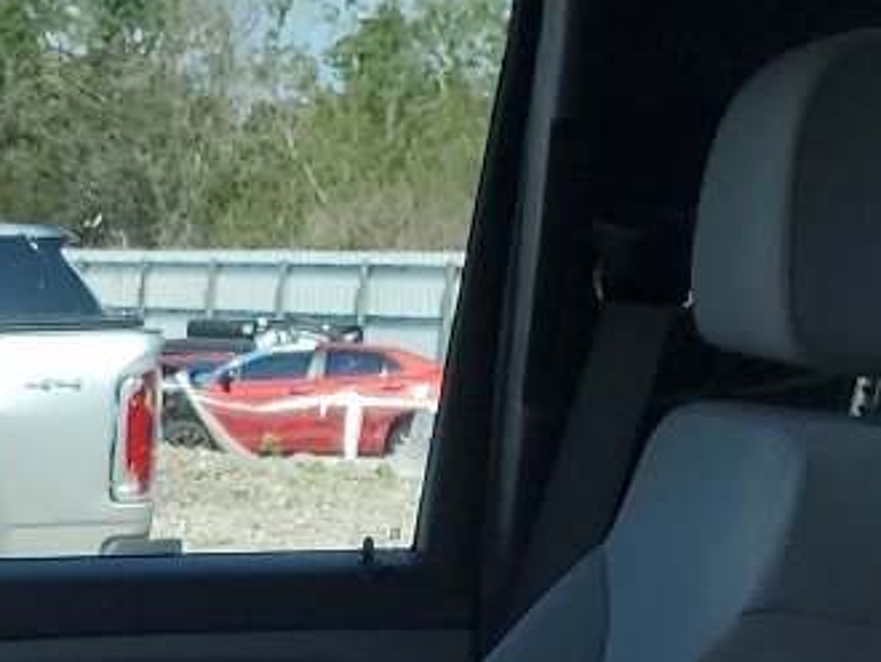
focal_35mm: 126
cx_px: -326
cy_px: 1356
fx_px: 3209
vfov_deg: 10.7
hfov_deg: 14.8
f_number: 1.5
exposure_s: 1/2500
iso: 50
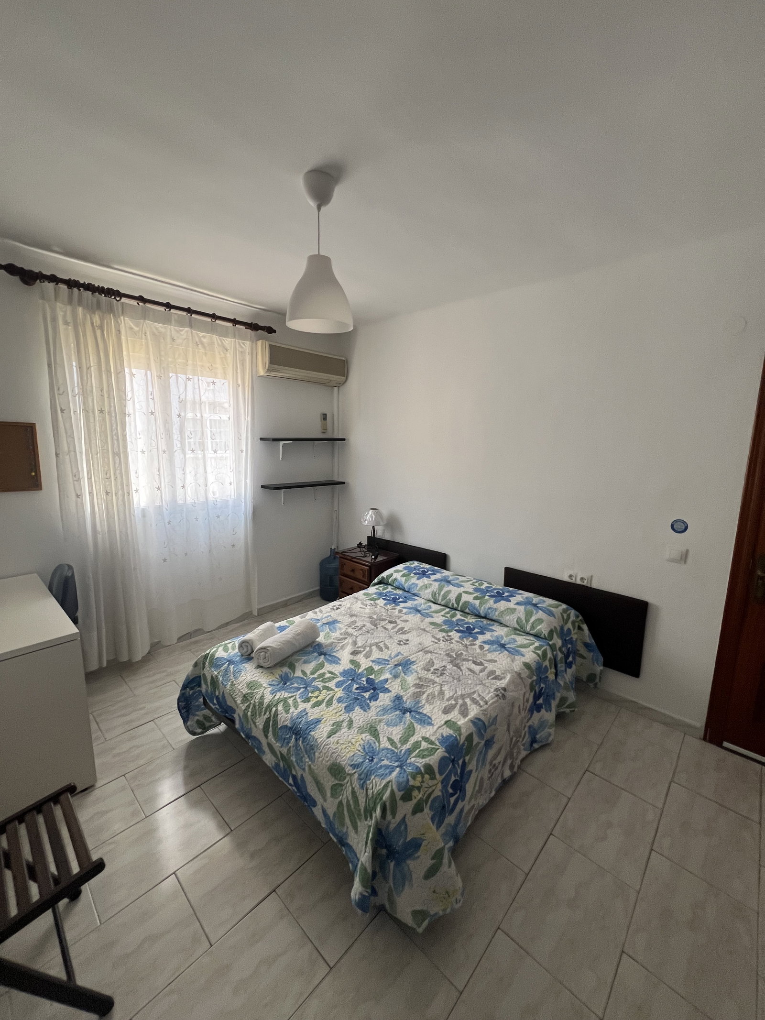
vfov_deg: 106.2
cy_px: 510
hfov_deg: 89.9
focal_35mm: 13
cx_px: 382
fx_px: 383
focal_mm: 1.57
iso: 200
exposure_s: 1/99
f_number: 1.8
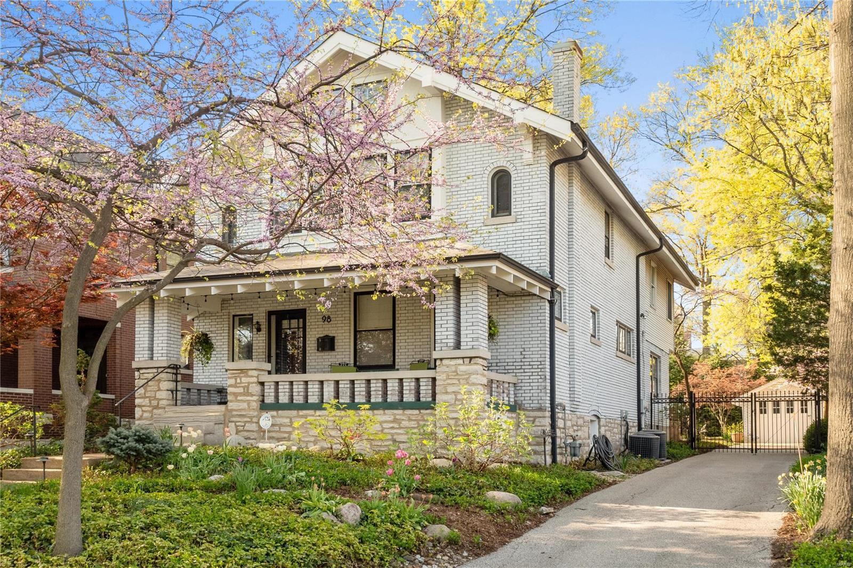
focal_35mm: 36
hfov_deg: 53.1
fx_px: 853
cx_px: 426
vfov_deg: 36.9
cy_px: 284
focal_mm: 18
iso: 400
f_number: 8
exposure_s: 1/100
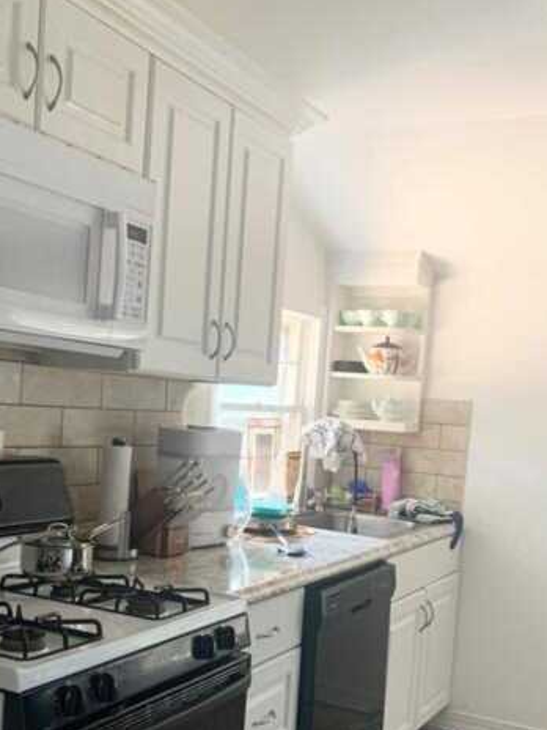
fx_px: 906
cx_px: 289
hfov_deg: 33.6
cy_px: 486
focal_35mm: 43
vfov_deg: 43.2
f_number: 1.8
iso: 250
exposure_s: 1/60
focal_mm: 4.25
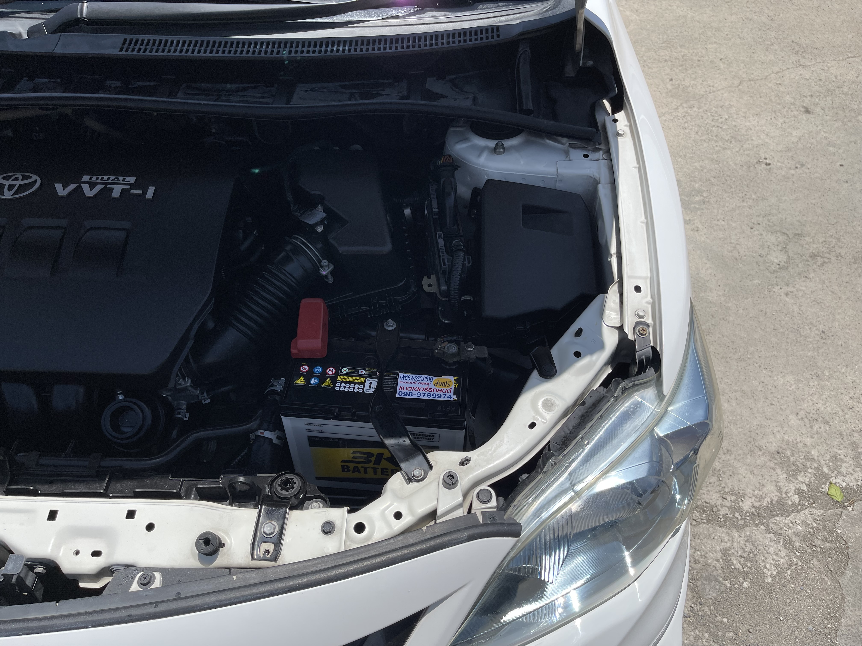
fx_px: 647
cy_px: 323
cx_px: 431
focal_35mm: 26
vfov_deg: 53.1
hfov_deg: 67.3
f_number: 1.6
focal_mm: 5.1
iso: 32
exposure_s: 1/5618
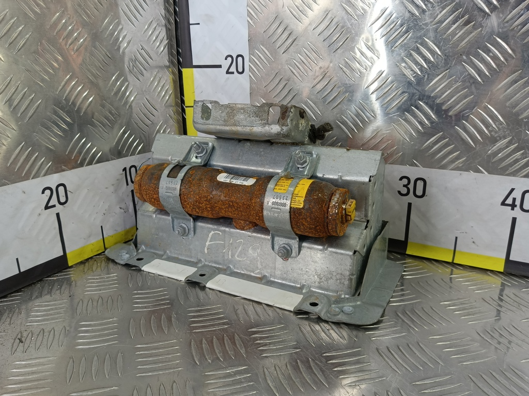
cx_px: 264
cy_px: 198
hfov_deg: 65.3
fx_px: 413
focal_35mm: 27
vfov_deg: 51.4
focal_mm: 4.11
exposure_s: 1/50
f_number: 1.6
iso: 84
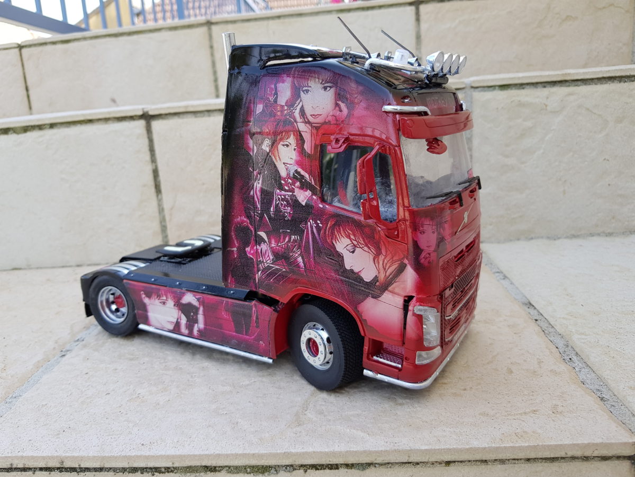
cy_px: 238
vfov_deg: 53.1
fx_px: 477
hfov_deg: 67.3
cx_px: 318
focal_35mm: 26
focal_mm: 4.2
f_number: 1.7
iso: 40
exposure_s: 1/343
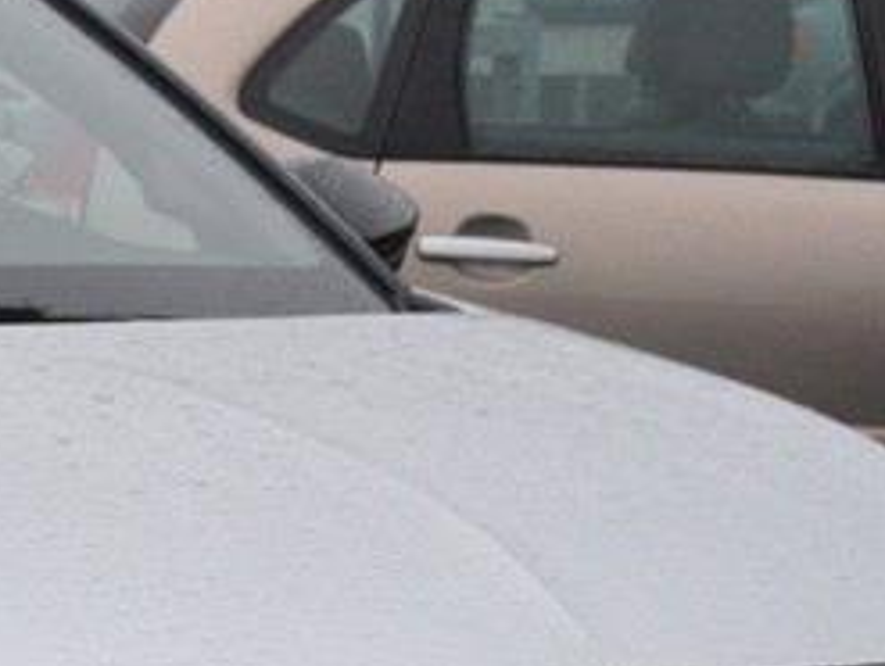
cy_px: 596
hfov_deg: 10.1
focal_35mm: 191
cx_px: -258
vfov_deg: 7.8
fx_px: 4890
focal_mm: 32
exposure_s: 1/60
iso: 1250
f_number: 4.2
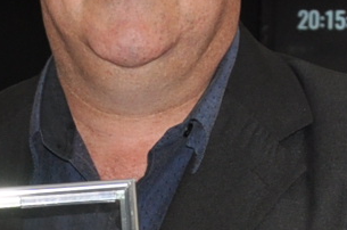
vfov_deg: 3.7
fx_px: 3554
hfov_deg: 5.6
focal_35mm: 370
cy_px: 304
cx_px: -121
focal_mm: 35
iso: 320
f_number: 8
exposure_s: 1/125
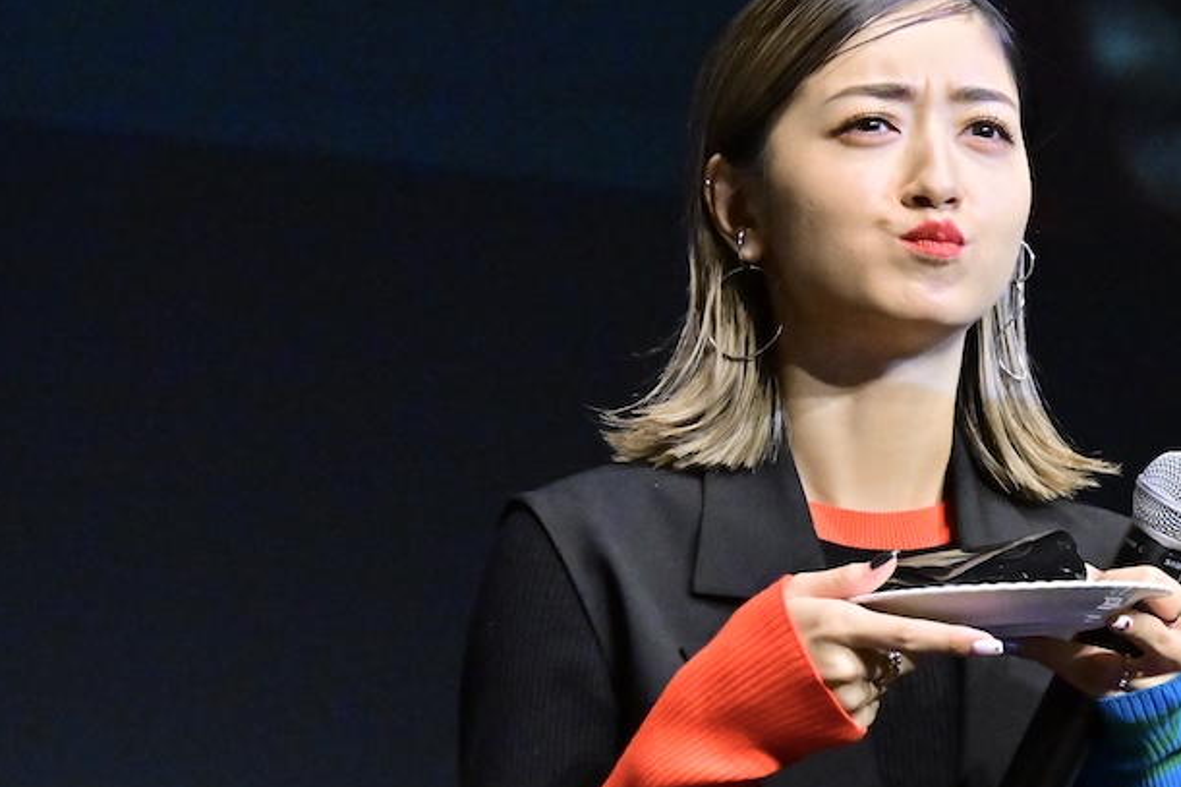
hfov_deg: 4.2
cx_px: 895
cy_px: 563
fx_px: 16102
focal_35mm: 491
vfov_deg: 2.8
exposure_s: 1/250
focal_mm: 200
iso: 4000
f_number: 8
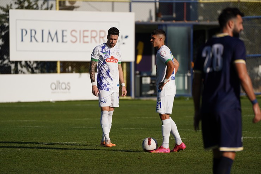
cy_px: 87
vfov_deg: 3.4
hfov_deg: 5.2
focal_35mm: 400
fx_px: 2899
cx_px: 130
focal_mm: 400
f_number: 5.6
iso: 250
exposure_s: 1/2000
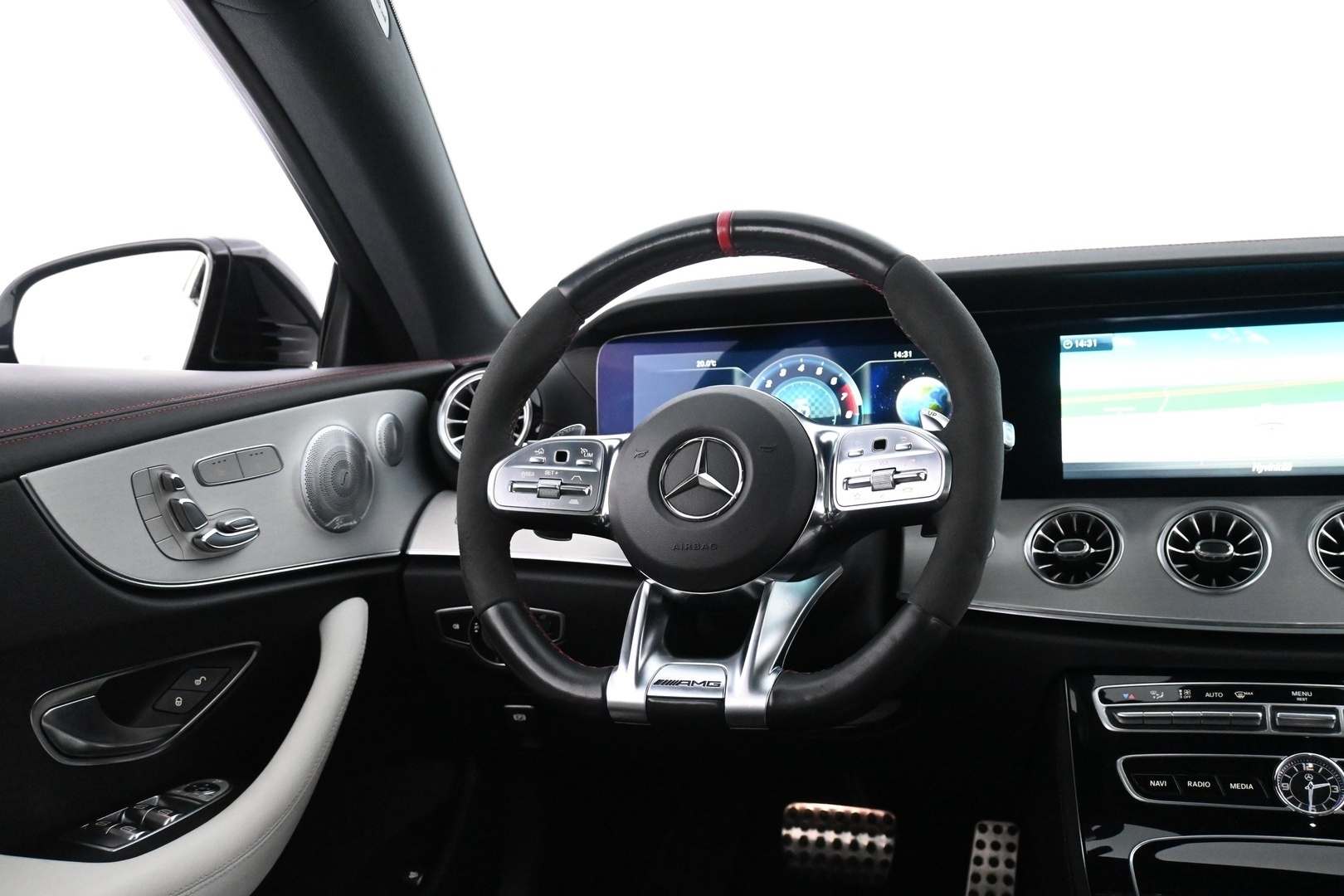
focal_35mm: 34
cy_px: 448
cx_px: 672
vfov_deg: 39.1
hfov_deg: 56.1
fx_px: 1260
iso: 6400
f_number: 4
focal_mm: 22.5
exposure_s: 1/100
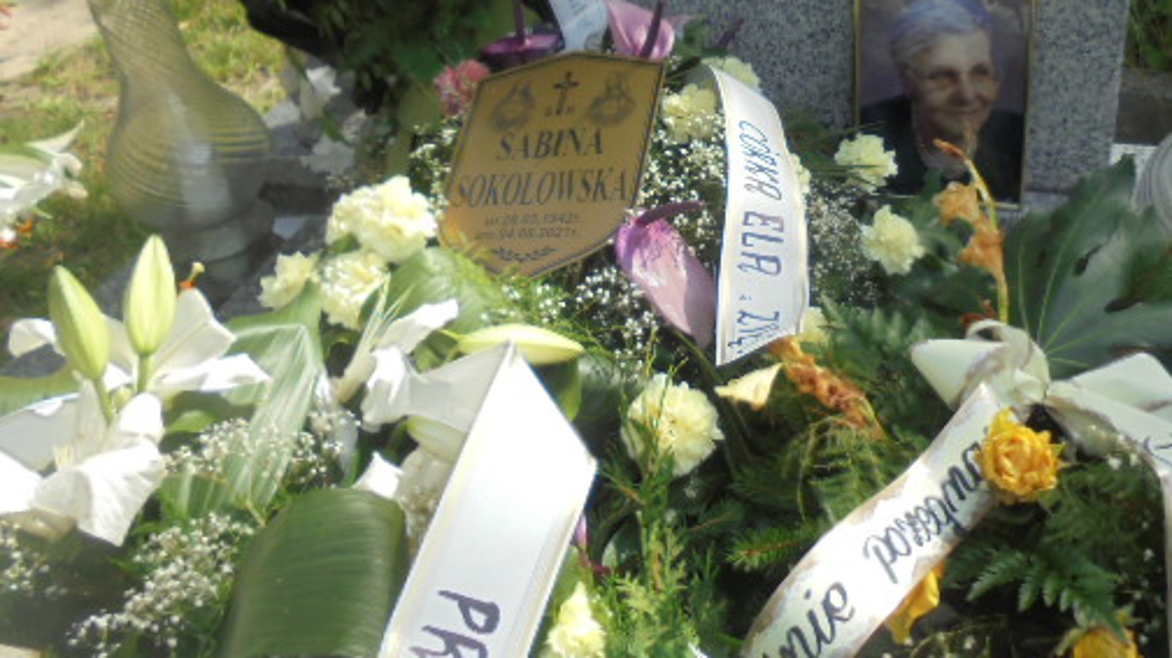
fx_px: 1118
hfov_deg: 54.9
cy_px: 156
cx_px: 698
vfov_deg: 32.1
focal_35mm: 36
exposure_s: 1/320
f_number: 3.5
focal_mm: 4.6
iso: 100
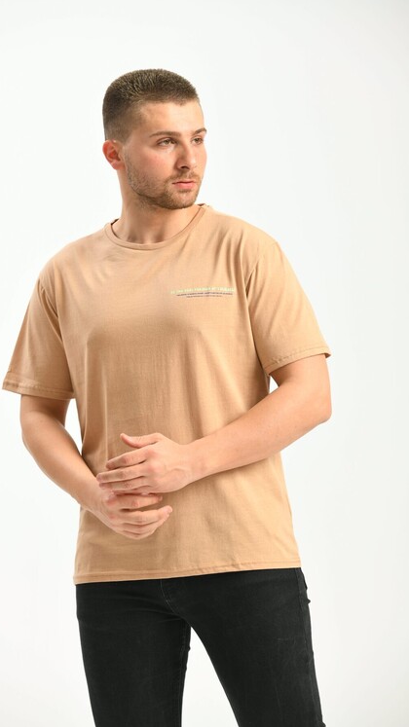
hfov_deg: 8.5
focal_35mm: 142
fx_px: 2739
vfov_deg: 15.1
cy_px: 363
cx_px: 189
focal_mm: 135
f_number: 5.6
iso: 100
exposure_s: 1/160
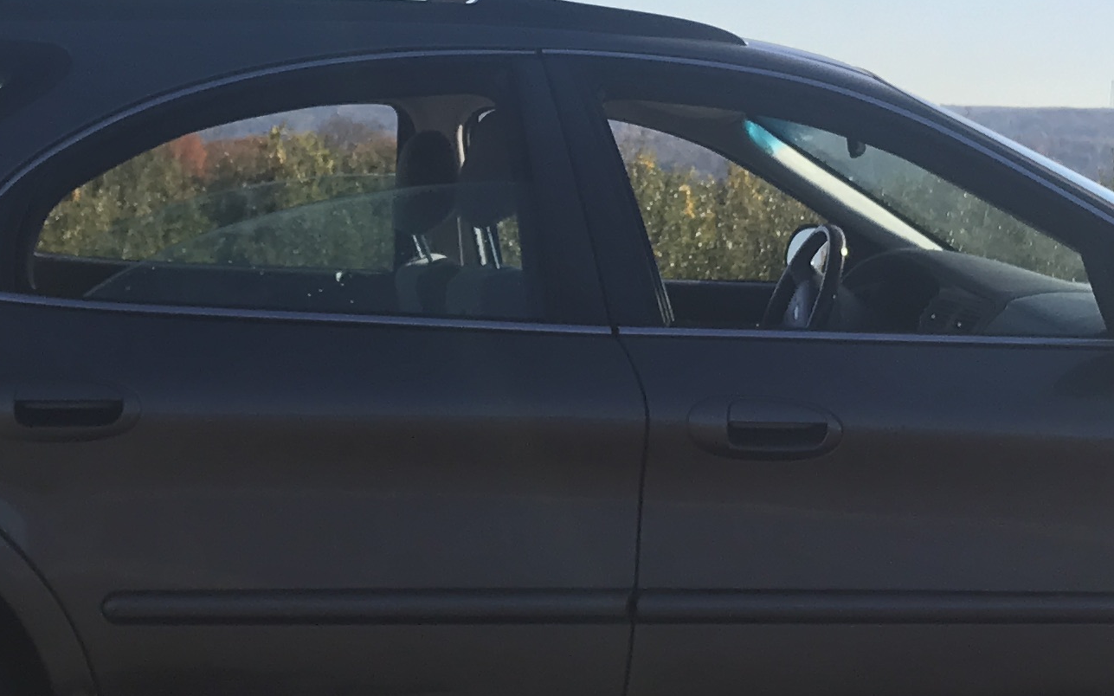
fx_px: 2823
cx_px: 518
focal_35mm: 93
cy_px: -15
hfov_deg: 22.3
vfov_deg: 13.8
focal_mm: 3.99
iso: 20
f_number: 1.8
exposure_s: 1/1996
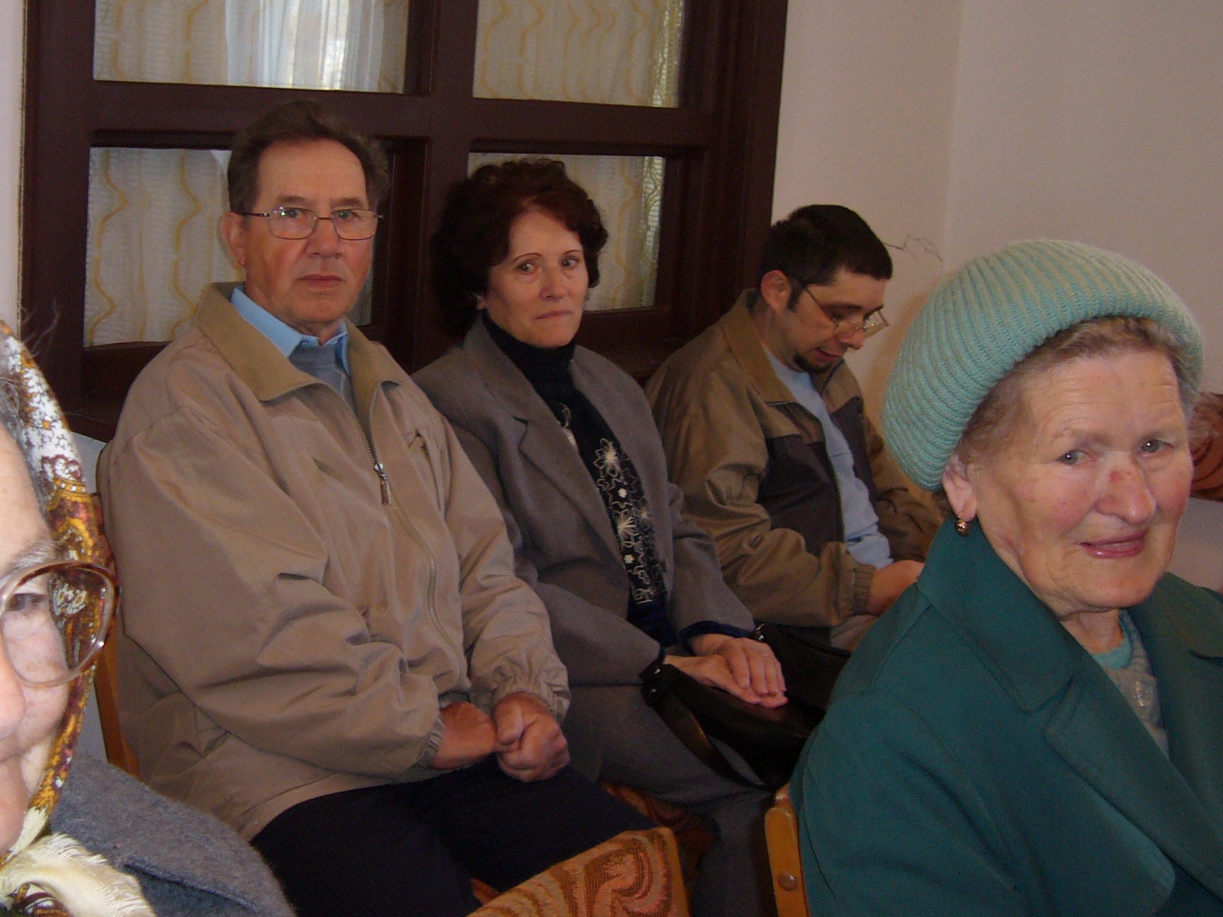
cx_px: 472
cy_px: 354
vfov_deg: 27.9
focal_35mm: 52
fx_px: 1837
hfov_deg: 36.6
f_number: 2.8
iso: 100
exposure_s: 1/30
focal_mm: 5.8
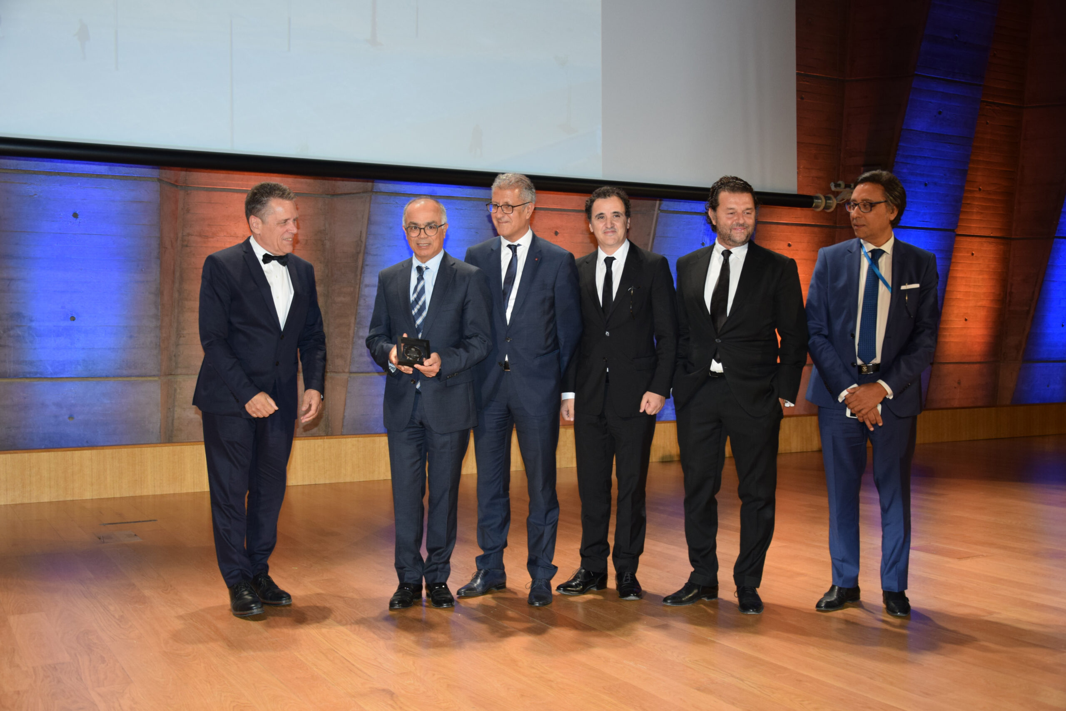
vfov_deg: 35.5
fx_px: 1110
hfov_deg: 51.3
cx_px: 533
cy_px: 356
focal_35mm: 38
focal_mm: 25
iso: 800
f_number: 4.5
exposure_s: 1/80
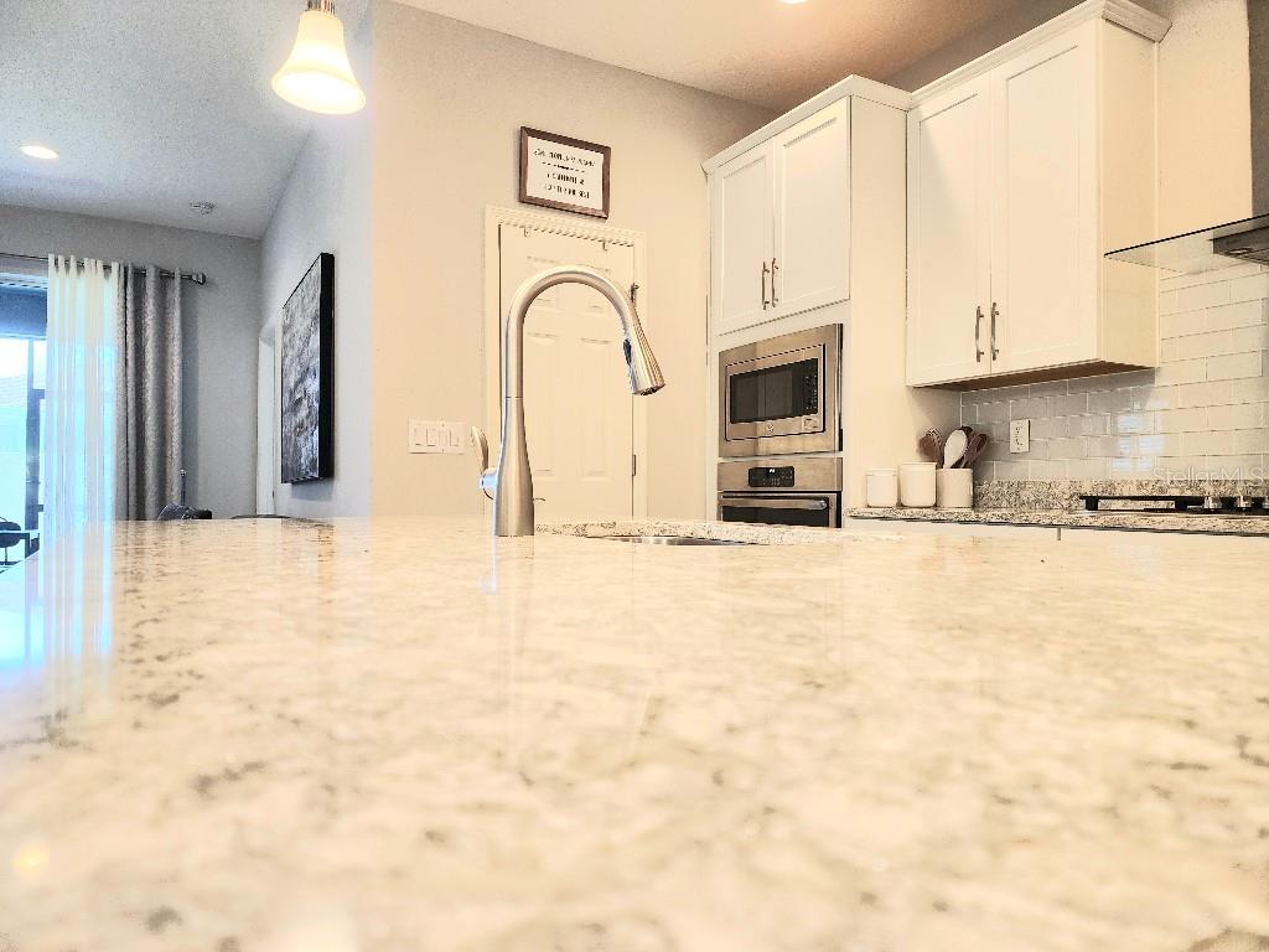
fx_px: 843
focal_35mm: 23
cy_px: 476
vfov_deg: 58.9
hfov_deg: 73.9
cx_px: 634
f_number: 1.8
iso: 125
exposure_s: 1/120
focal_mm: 6.4
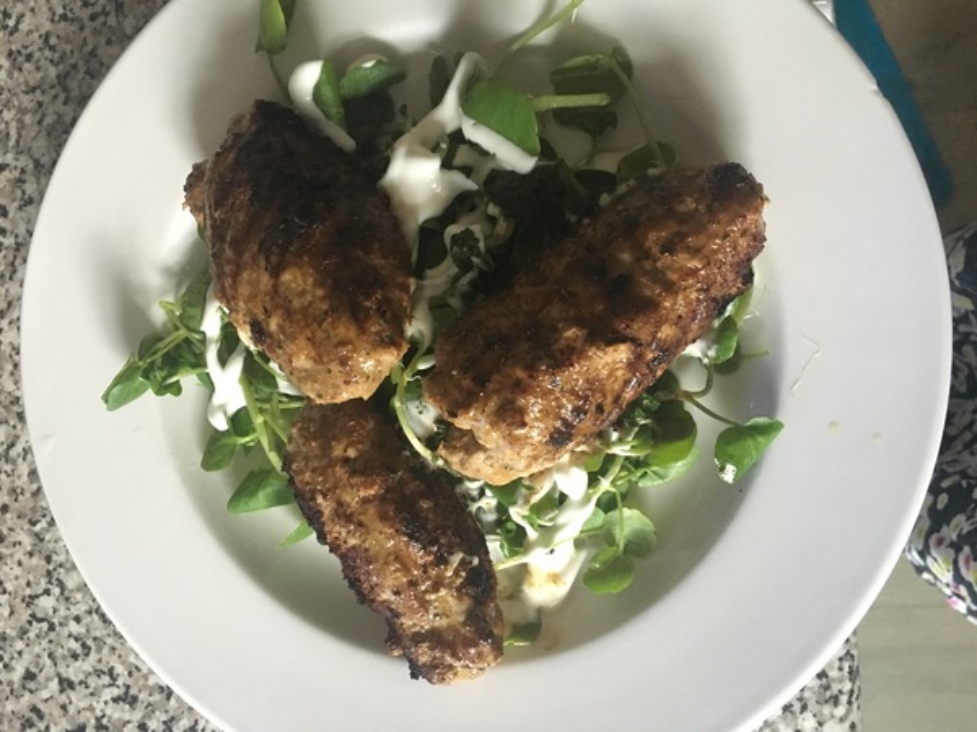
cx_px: 488
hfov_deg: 61.7
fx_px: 818
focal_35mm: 29
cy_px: 366
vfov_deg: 48.2
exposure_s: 1/17
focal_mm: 4.15
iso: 320
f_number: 2.2
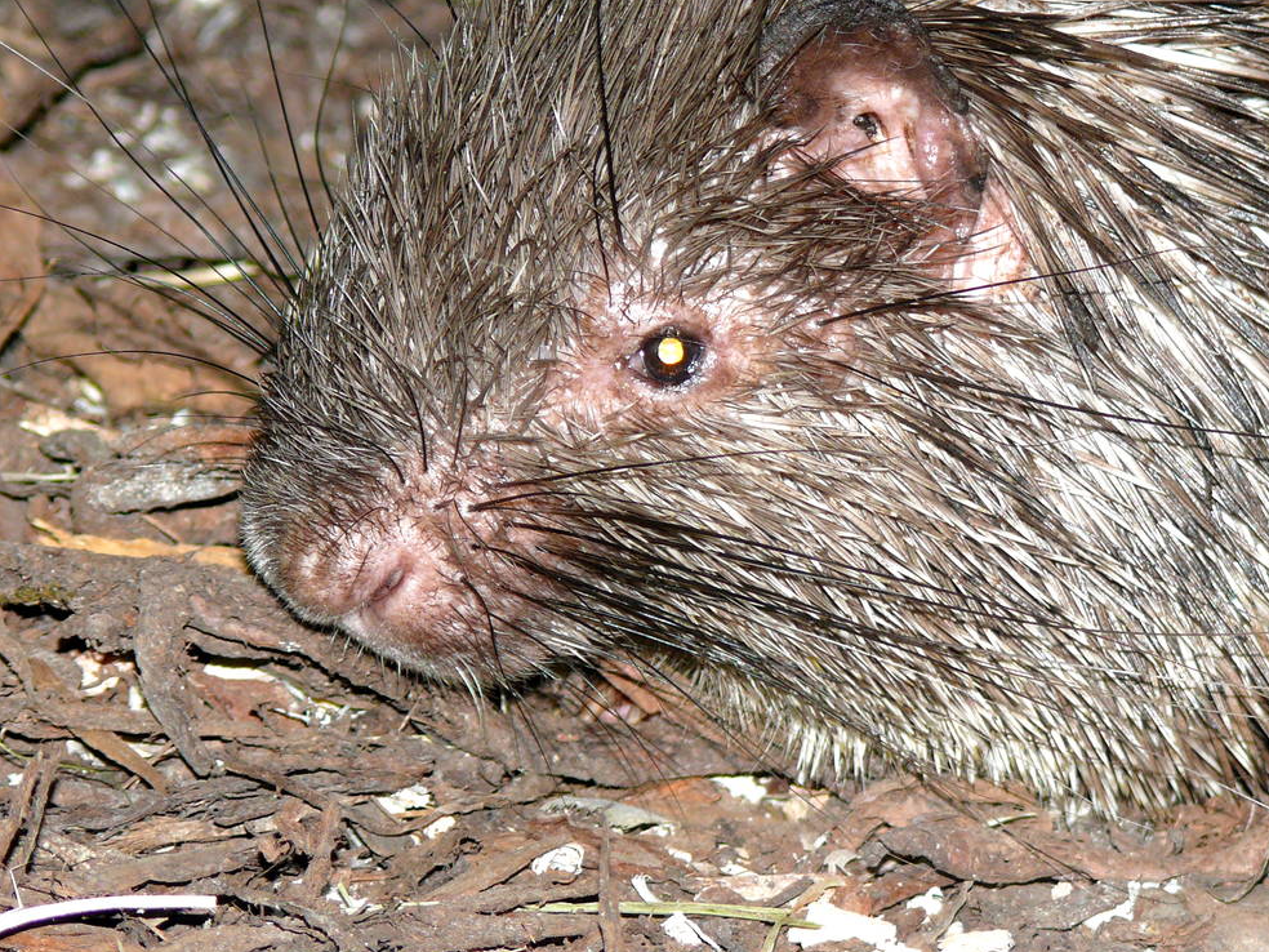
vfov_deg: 4.9
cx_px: 721
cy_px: 409
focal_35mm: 304
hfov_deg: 6.5
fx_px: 11144
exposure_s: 1/30
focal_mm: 39.5
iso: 100
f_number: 3.6
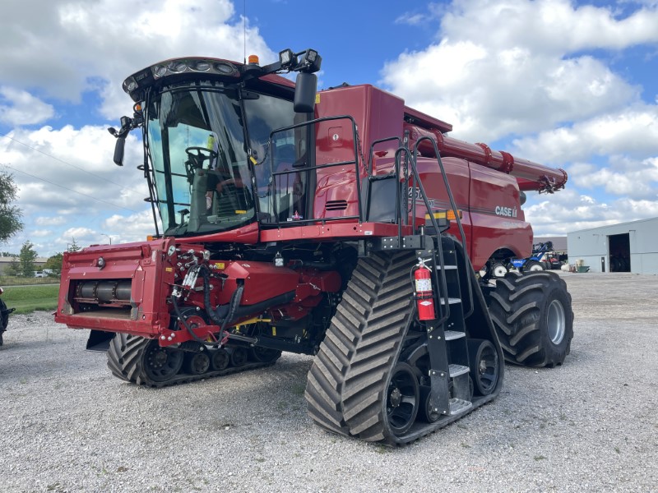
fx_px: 494
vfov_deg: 53.1
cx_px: 329
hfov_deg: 67.3
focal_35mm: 26
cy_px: 246
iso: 32
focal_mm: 4.2
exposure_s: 1/609
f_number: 1.6
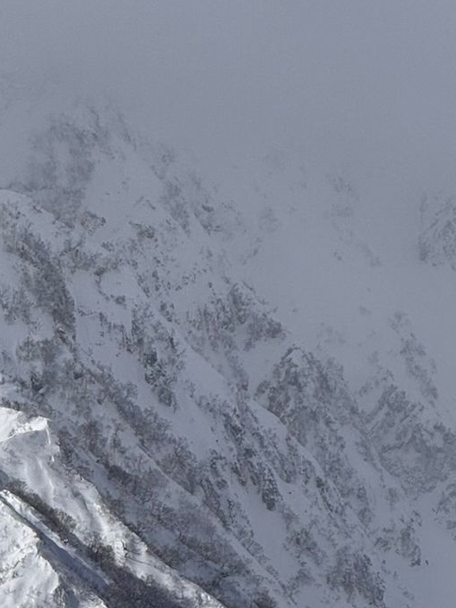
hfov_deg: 4.6
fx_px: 5705
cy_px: 784
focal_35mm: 325
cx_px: 505
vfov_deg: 6.1
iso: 32
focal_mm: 15.66
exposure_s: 1/4651
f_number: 2.8
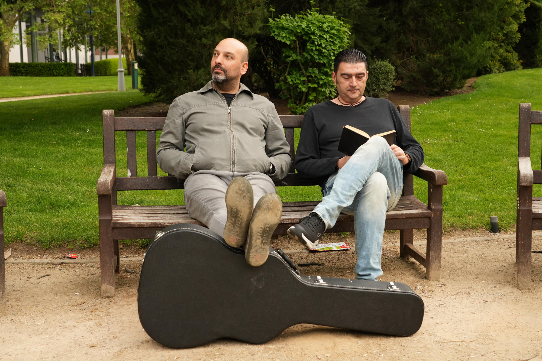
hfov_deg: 38.9
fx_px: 768
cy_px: 180
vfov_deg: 26.5
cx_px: 271
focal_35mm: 51
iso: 1250
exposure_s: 1/200
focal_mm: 51
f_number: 7.1
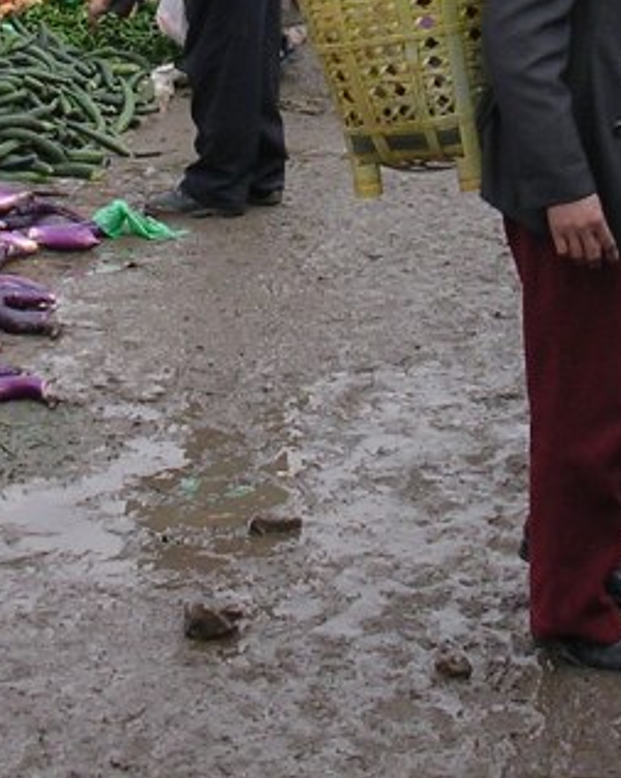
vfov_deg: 15.8
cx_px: 245
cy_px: 74
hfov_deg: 12.8
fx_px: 2761
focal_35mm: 120
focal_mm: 5.8
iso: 100
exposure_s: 1/543
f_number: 2.8
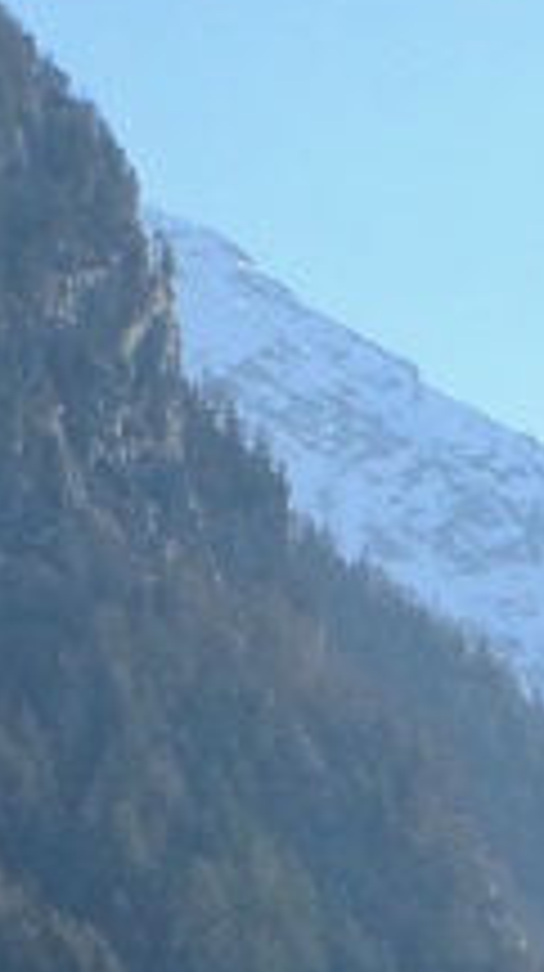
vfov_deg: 9.3
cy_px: 1084
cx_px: 346
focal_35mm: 230
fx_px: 5917
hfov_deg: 5.3
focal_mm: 9.2
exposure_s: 1/500
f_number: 3.2
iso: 400
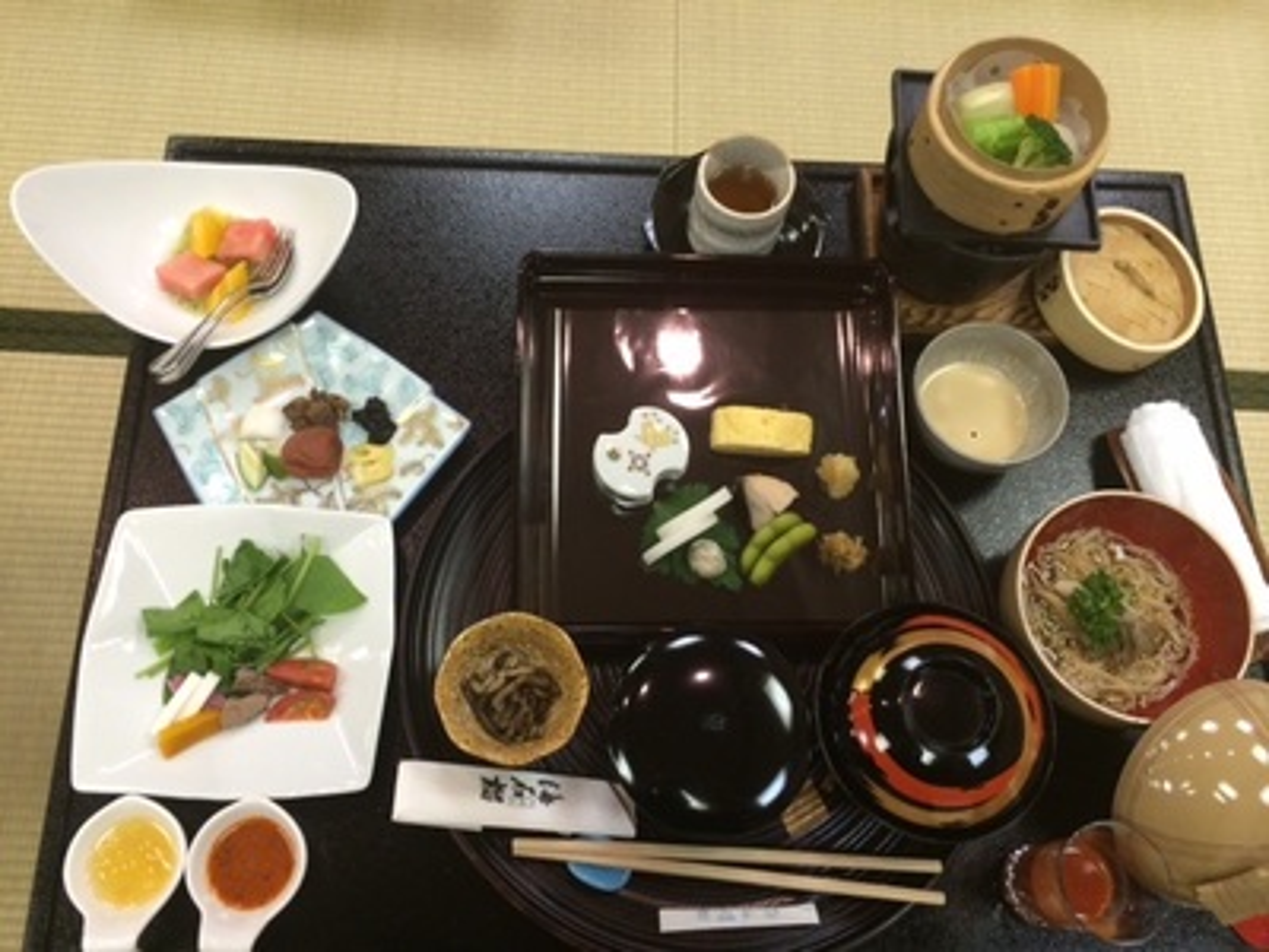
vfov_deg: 46.8
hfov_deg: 60.0
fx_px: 1100
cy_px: 476
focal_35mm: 30
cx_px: 634
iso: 200
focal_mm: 4.12
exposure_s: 1/33
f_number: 2.2
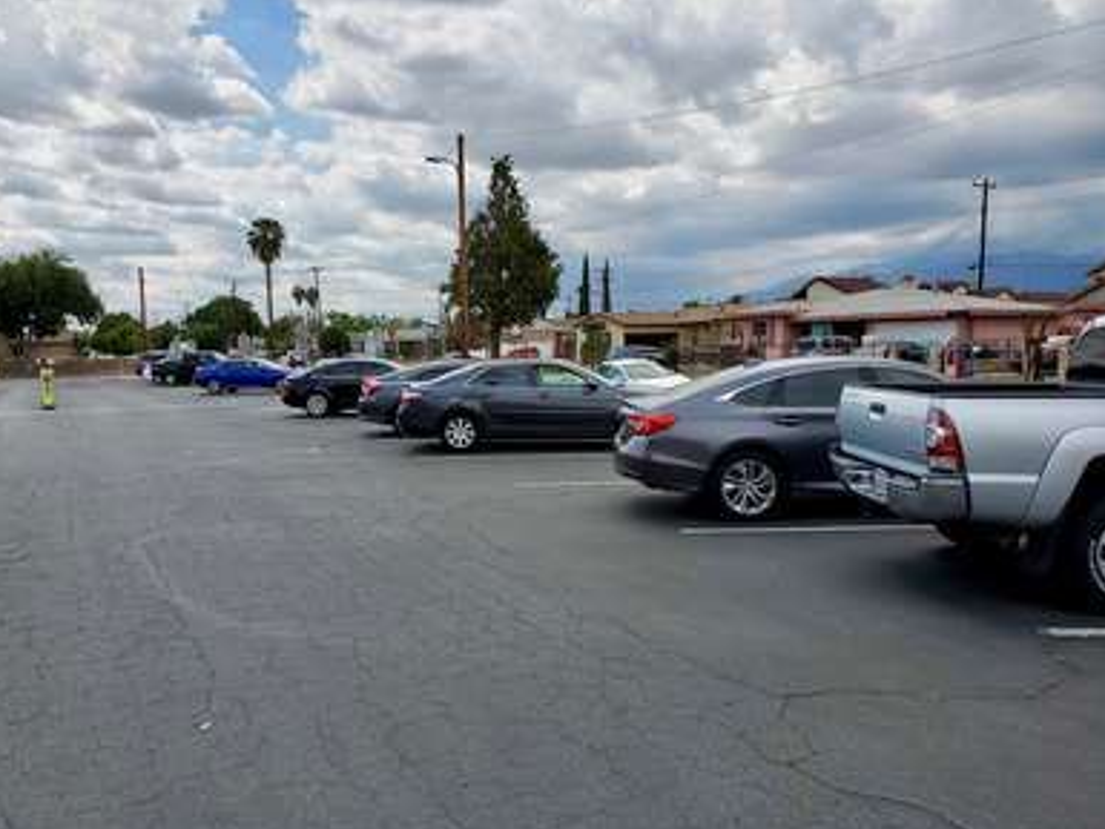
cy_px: 422
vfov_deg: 51.4
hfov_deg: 65.3
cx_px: 560
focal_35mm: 27
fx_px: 862
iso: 50
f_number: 2.4
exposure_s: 1/2054
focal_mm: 4.3
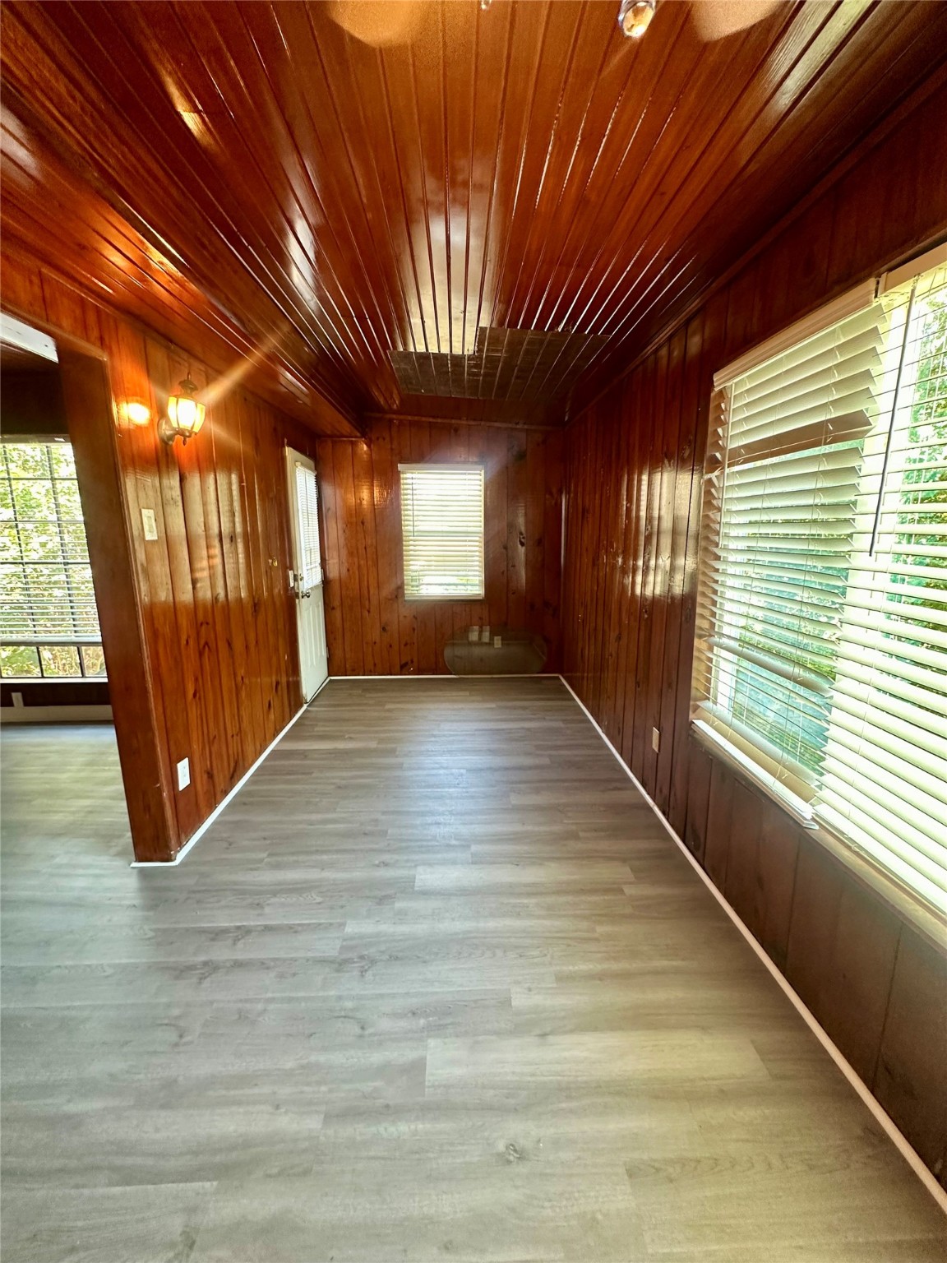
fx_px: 511
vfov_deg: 102.1
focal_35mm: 14
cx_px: 474
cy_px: 632
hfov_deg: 85.7
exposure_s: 1/60
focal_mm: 2.22
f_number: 2.2
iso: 250
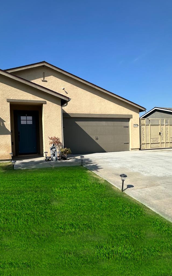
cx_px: 73
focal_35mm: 22
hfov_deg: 54.8
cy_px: 146
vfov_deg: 79.6
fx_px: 165
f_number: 2.2
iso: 40
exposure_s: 1/2092
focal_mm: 2.22
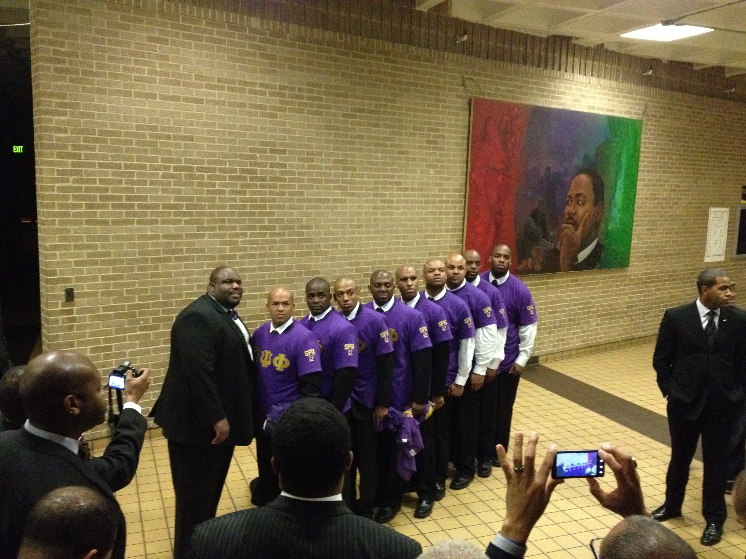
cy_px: 280
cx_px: 373
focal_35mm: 35
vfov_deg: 40.7
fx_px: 754
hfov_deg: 52.6
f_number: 2.4
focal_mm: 4.28
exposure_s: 1/15
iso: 800
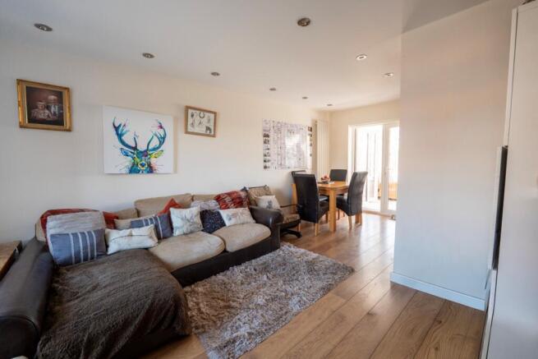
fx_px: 209
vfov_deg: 81.2
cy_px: 180
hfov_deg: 104.2
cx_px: 269
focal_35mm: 14
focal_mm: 14
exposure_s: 1/200
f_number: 4
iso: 640
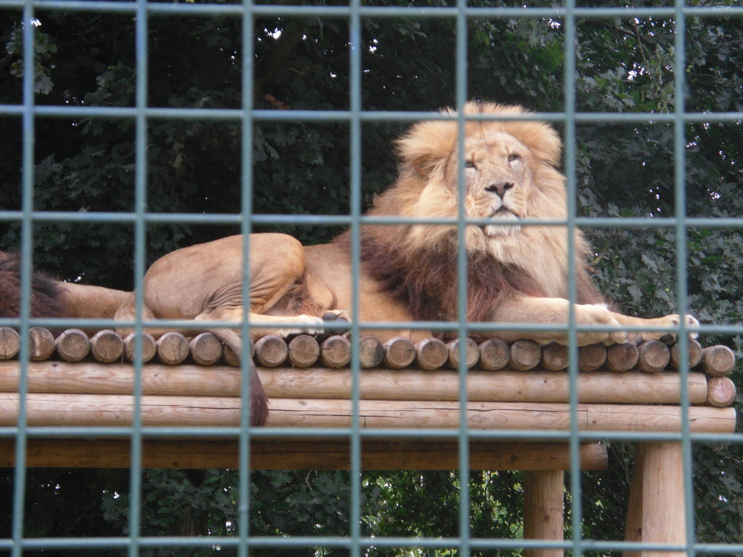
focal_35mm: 139
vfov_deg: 10.7
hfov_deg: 14.2
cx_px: 372
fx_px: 2984
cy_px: 278
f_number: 5.2
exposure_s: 1/90
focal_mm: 24.89
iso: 80
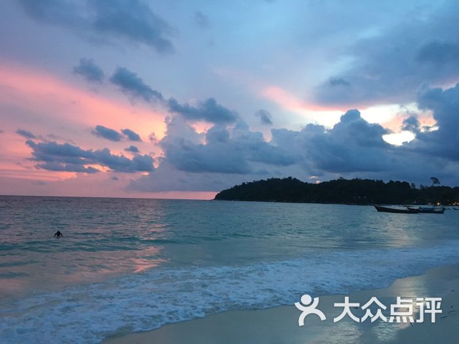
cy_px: 172
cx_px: 230
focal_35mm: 29
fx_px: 385
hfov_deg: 61.7
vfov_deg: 48.2
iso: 200
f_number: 2.2
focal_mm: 4.15
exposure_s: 1/20
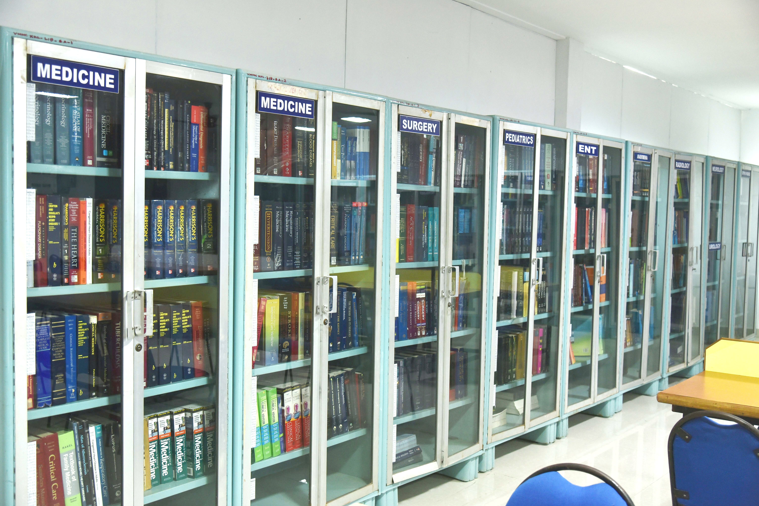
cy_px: 253
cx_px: 380
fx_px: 801
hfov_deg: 50.7
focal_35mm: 38
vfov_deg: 35.1
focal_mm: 38
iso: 800
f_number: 5
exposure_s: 1/60
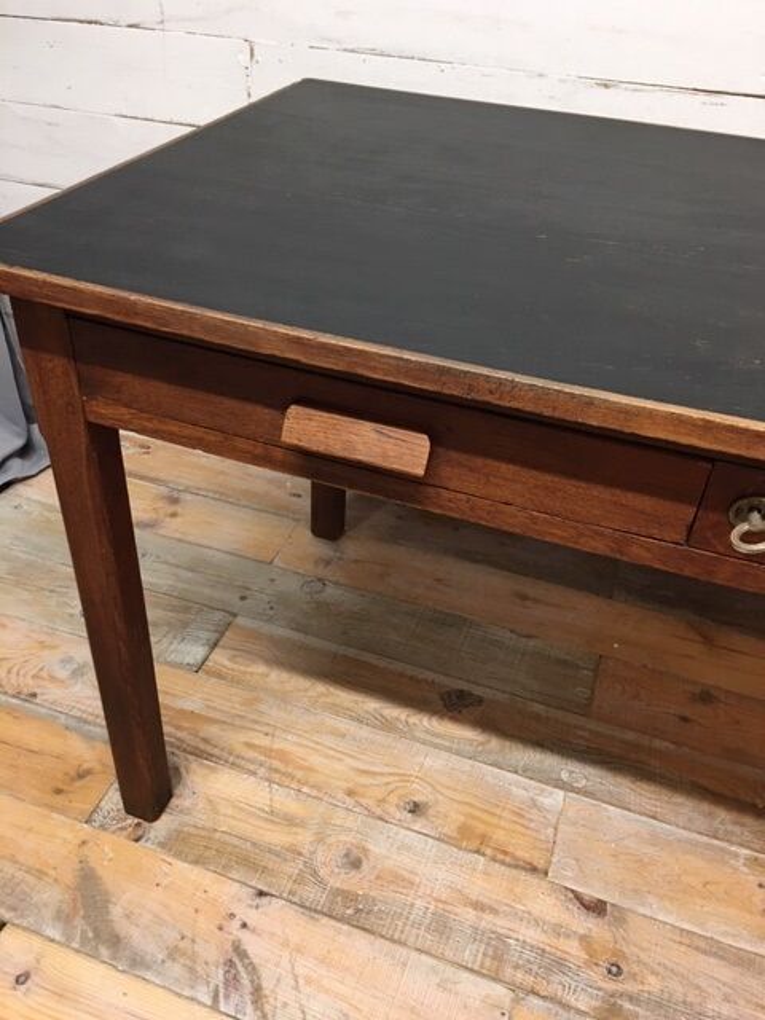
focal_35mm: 29
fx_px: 855
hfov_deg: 48.2
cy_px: 510
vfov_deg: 61.7
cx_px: 382
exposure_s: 1/17
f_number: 2.2
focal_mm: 4.15
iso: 64
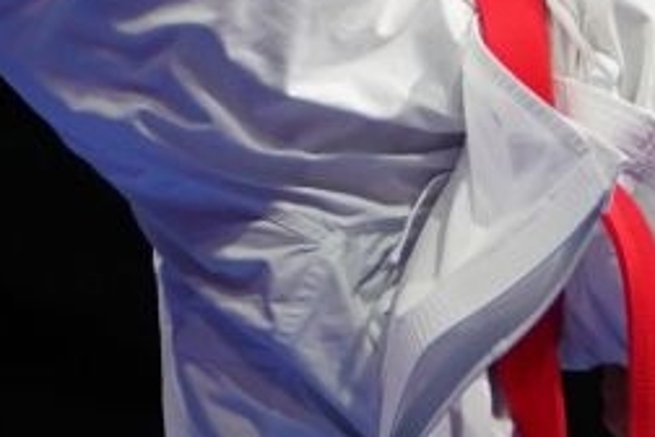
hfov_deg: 2.0
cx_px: 294
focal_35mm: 1042
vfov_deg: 1.3
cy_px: 523
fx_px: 18957
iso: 1250
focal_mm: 146
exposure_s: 1/500
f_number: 2.8
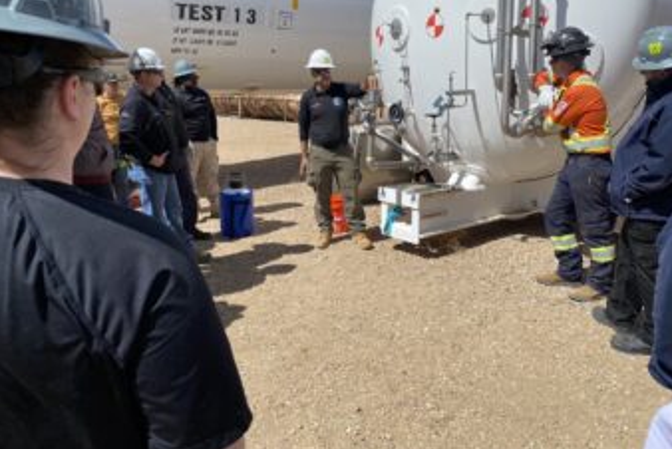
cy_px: 192
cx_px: 328
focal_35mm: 28
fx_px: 523
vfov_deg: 46.3
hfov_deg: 65.4
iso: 32
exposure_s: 1/3731
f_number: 1.8
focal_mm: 4.25
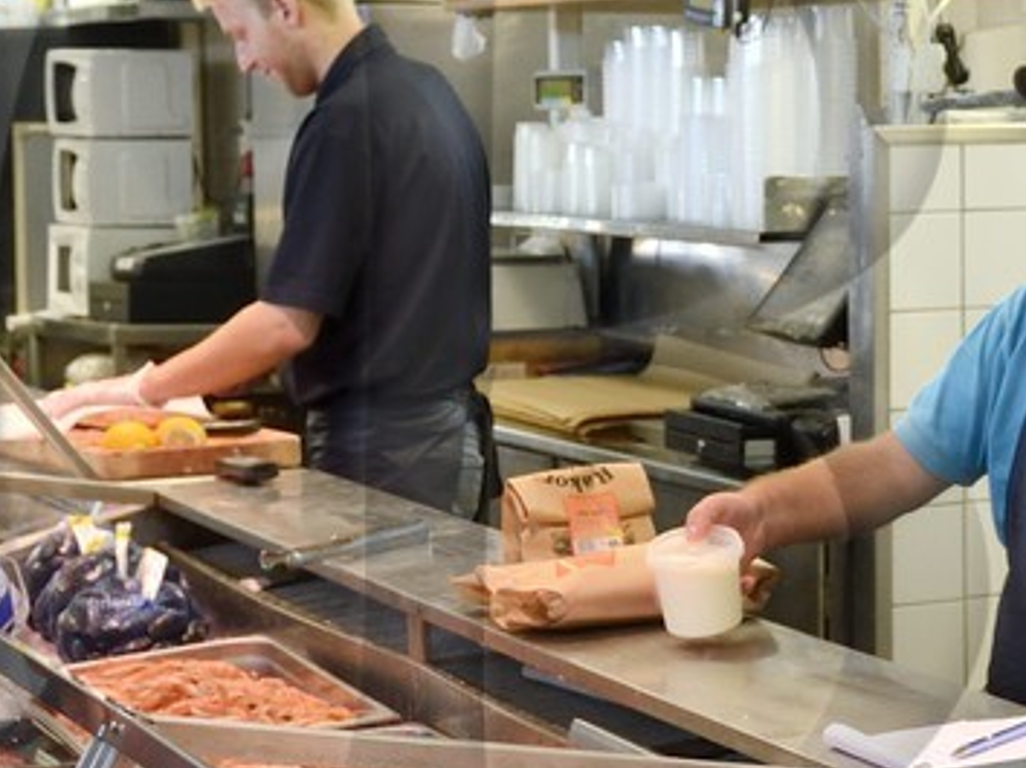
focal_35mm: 113
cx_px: 1049
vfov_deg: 13.1
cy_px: 371
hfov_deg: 17.0
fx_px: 3347
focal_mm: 26
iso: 800
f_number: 5
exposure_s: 1/80
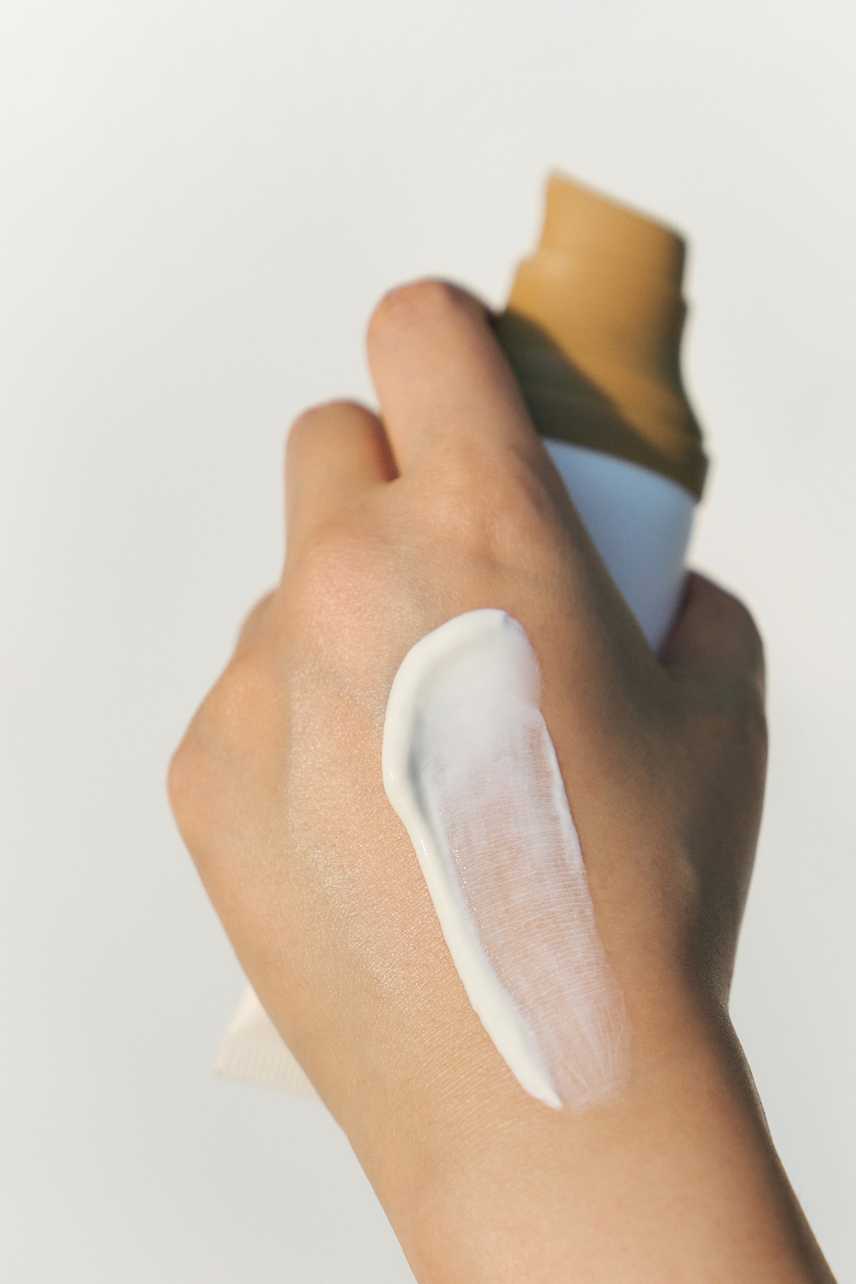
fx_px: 3638
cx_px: 471
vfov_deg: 19.8
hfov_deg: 13.4
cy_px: 1014
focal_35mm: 102
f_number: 4
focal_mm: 61
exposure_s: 1/4000
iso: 200
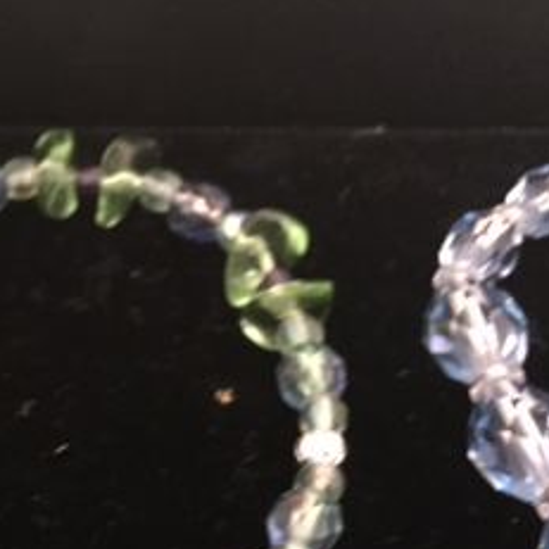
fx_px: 1274
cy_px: 544
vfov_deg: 23.3
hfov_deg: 23.0
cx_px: -45
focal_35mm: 71
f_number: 2.2
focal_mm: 4.15
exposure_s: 1/17
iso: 250
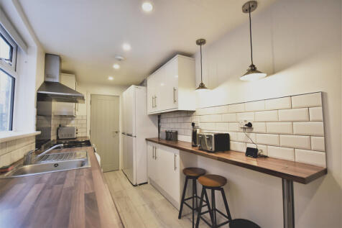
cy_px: 114
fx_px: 142
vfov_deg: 77.3
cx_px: 171
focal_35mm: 15
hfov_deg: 100.4
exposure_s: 1/80
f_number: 4.5
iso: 800
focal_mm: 10
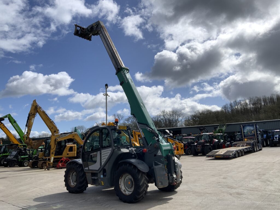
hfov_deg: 61.7
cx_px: 140
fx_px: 235
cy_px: 105
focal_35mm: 29
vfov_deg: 48.2
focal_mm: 3
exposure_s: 1/1451
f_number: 1.8
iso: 16
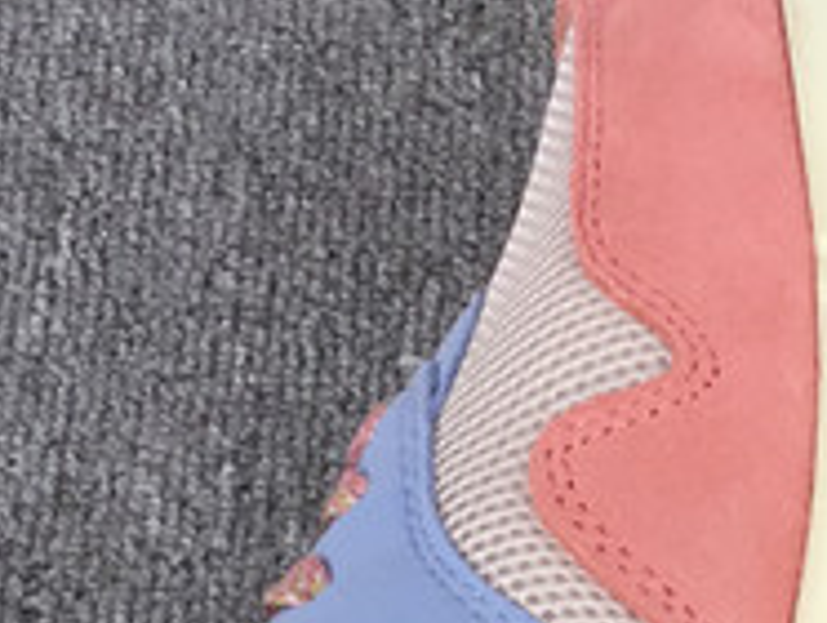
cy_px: 928
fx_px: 3588
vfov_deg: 9.6
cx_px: 894
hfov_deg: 12.9
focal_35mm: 150
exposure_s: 1/332
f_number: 2.4
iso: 25
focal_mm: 3.3
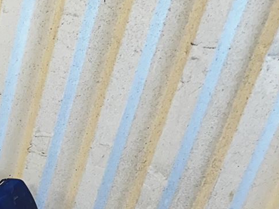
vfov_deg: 13.8
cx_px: -307
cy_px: 284
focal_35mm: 102
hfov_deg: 15.0
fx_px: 822
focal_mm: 6.86
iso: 80
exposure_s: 1/28
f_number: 1.78
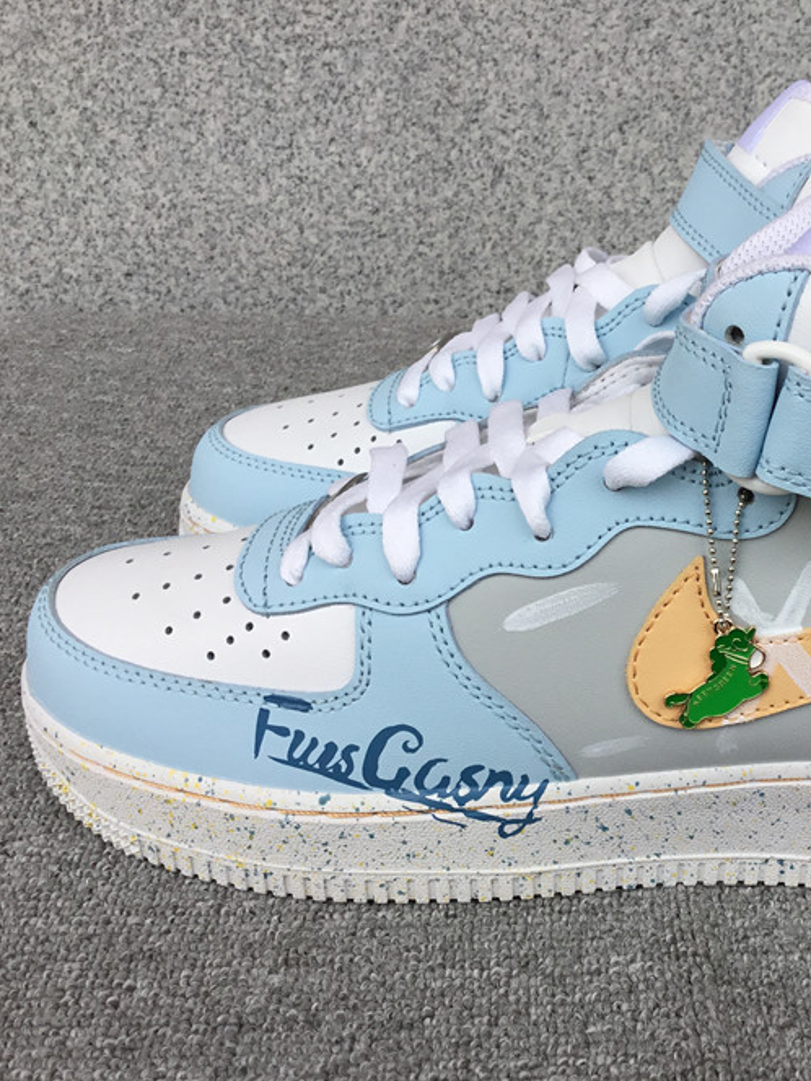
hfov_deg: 33.5
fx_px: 1312
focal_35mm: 42
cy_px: 545
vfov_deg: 44.8
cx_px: 627
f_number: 2.4
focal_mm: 3.3
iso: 25
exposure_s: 1/278
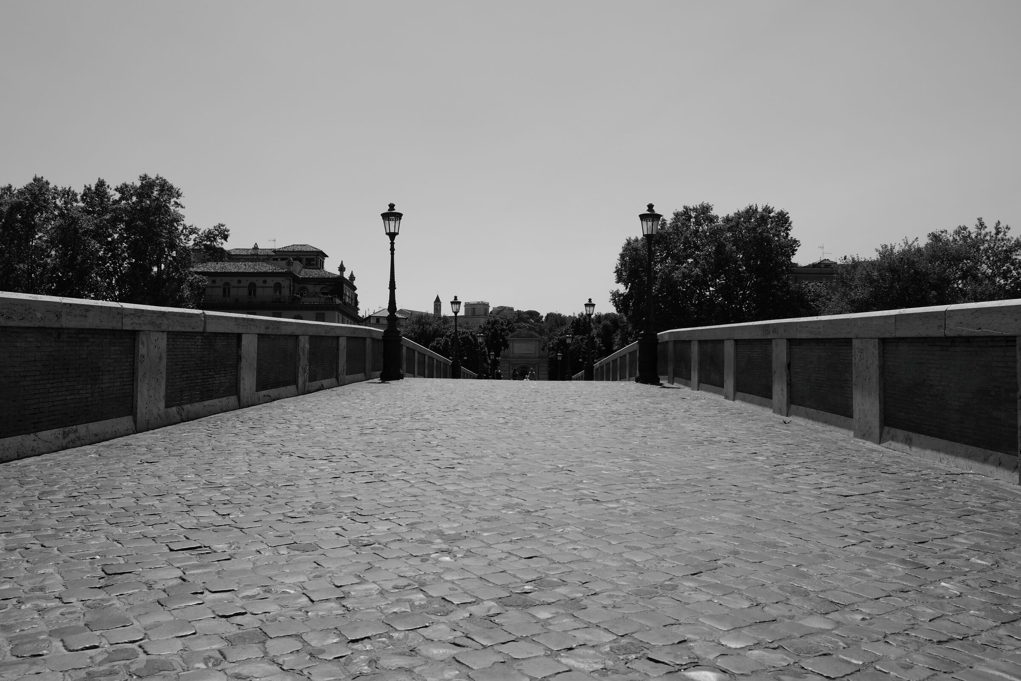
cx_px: 510
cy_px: 340
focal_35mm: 27
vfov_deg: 47.9
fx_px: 766
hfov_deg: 67.4
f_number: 5.6
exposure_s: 1/1300
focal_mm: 18
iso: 200
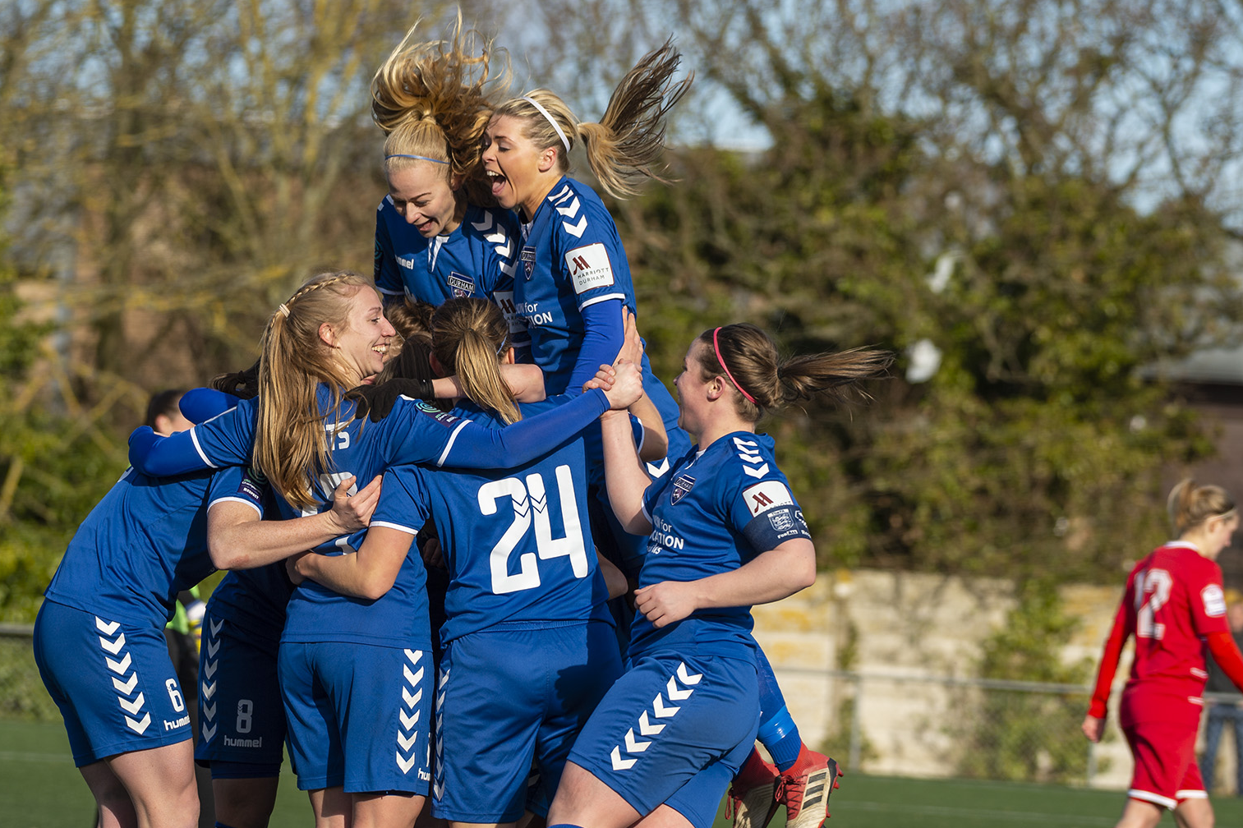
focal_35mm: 238
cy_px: 490
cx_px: 538
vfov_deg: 5.8
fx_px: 8215
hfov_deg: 8.7
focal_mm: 200
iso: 200
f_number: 5.6
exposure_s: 1/1250
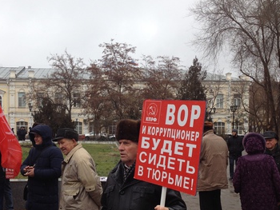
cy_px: 131
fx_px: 405
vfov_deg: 29.0
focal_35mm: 50
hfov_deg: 38.2
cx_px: 132
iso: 50
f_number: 2.4
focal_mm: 4.28
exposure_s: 1/347
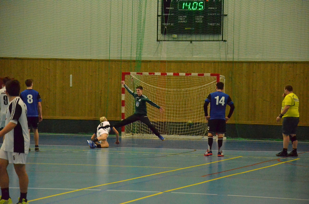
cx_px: 154
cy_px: 102
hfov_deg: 13.1
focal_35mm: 158
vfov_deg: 8.7
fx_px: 1349
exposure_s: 1/800
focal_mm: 105
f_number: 5.6
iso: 6400
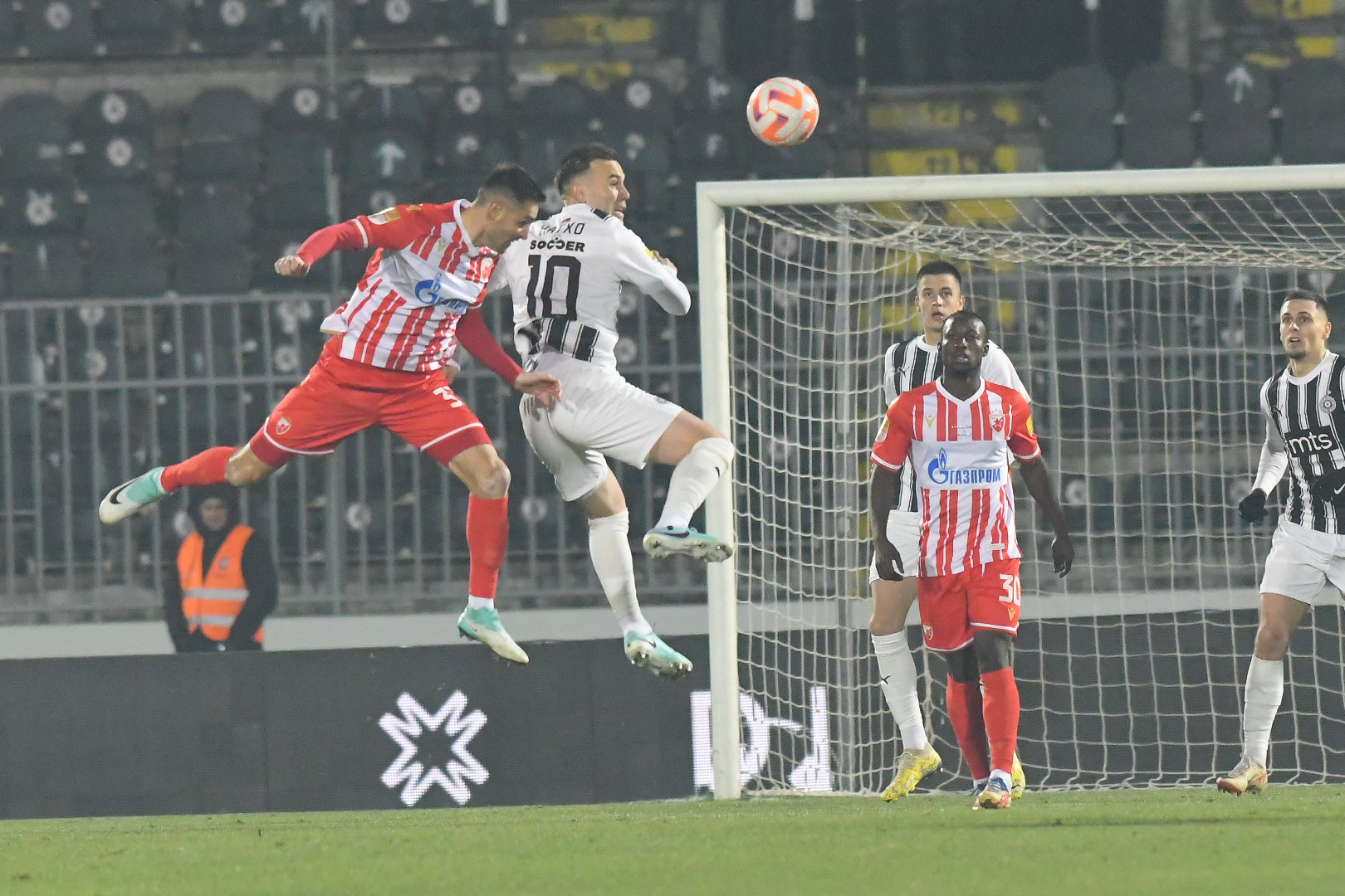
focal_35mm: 300
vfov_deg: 4.6
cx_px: 672
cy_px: 448
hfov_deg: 6.9
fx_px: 11207
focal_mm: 300
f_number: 4
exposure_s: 1/2000
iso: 6400
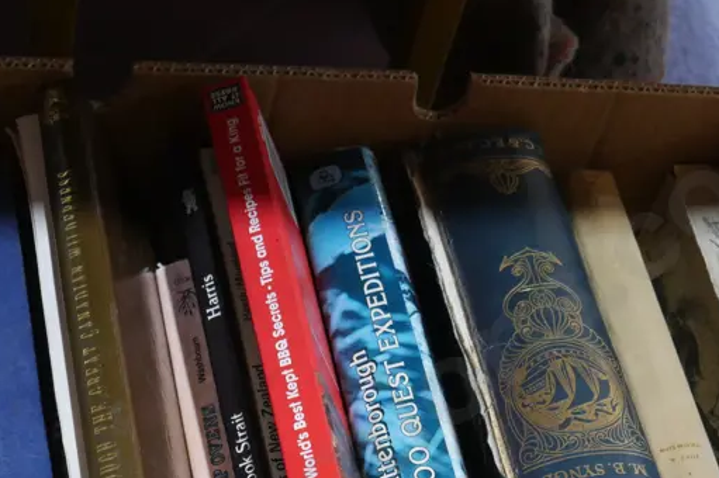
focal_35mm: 96
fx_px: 1916
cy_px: 515
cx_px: 286
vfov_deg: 13.9
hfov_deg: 21.2
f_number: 5.1
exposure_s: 1/60
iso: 1000
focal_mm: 23
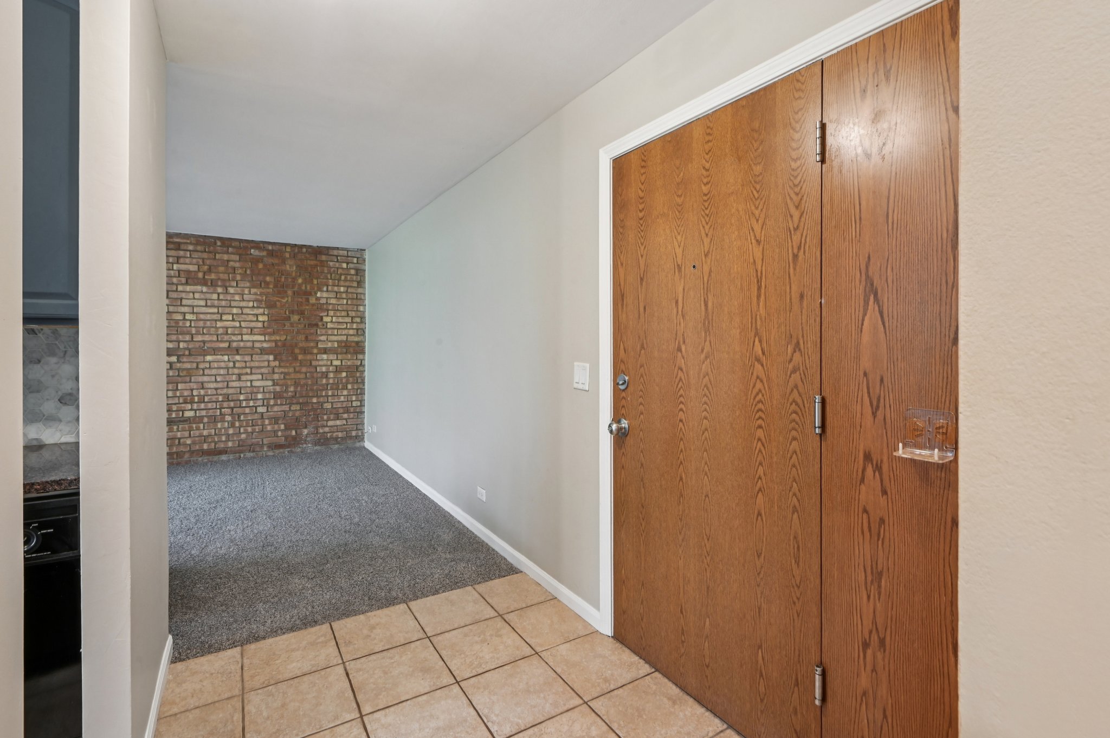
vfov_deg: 73.7
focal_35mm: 16
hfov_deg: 96.8
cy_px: 369
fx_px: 493
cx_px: 555
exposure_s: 1/4
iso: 400
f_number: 13
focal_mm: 16
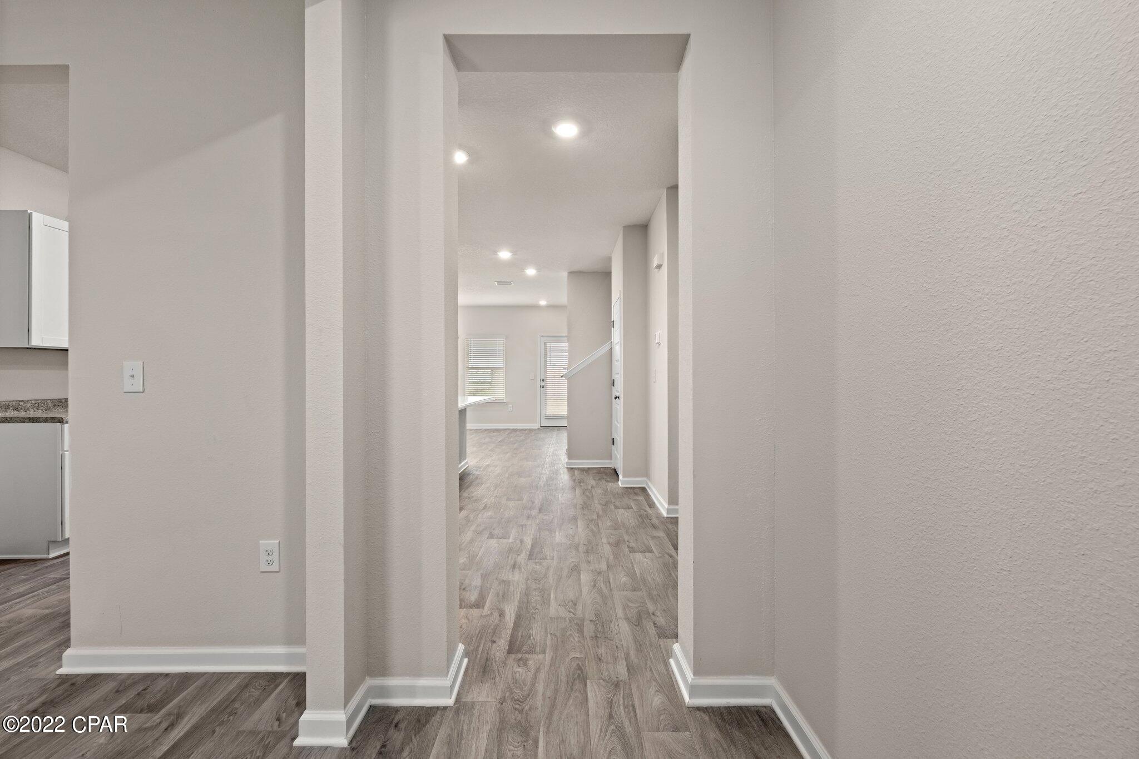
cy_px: 380
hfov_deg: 100.4
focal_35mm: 15
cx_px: 570
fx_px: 475
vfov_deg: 77.3
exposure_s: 1/4
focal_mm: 15
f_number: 10
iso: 500
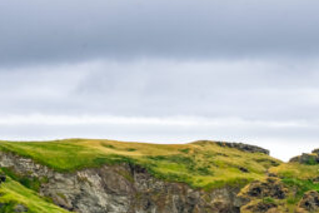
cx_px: 308
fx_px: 913
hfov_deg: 19.3
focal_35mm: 103
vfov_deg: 13.1
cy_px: 222
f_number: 11
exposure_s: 1/50
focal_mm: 41
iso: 320
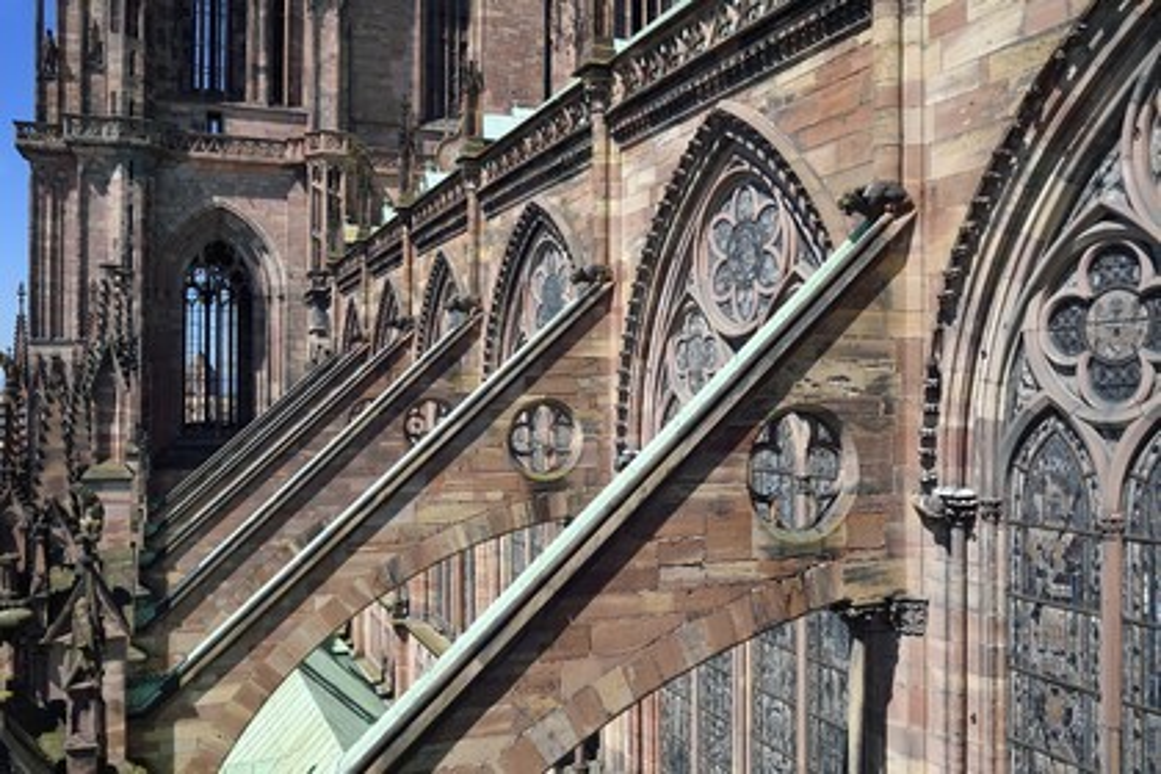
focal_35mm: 31
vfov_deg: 42.3
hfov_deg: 60.3
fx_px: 1000
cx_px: 580
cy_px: 387
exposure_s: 1/250
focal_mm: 31
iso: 200
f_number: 11
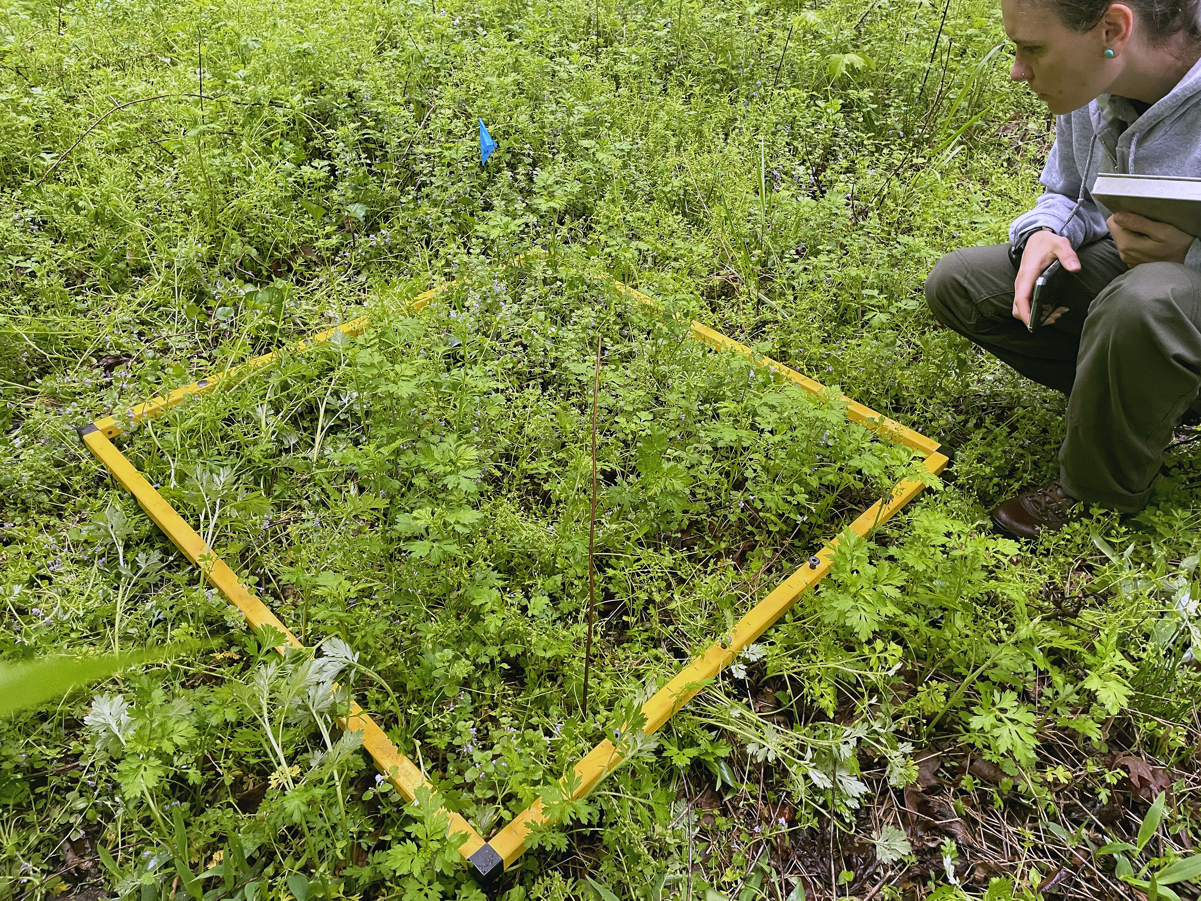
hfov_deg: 67.3
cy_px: 450
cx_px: 600
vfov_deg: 53.1
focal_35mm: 26
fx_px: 902
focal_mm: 4.2
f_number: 1.6
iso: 125
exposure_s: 1/78
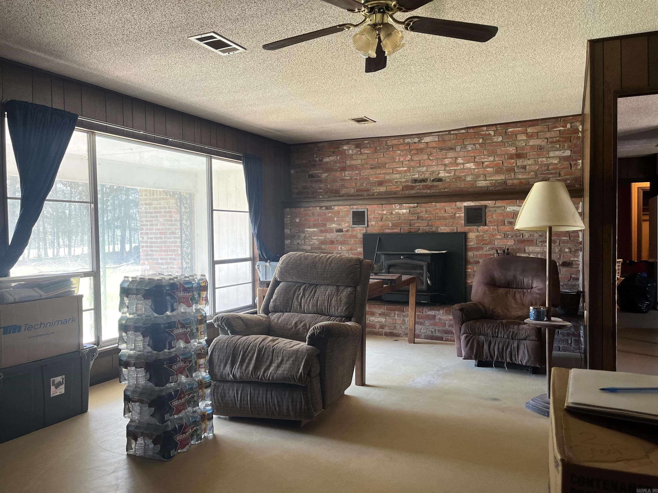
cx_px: 329
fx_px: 494
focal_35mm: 26
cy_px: 246
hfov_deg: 67.3
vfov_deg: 53.1
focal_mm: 5.1
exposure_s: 1/121
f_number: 1.6
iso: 125
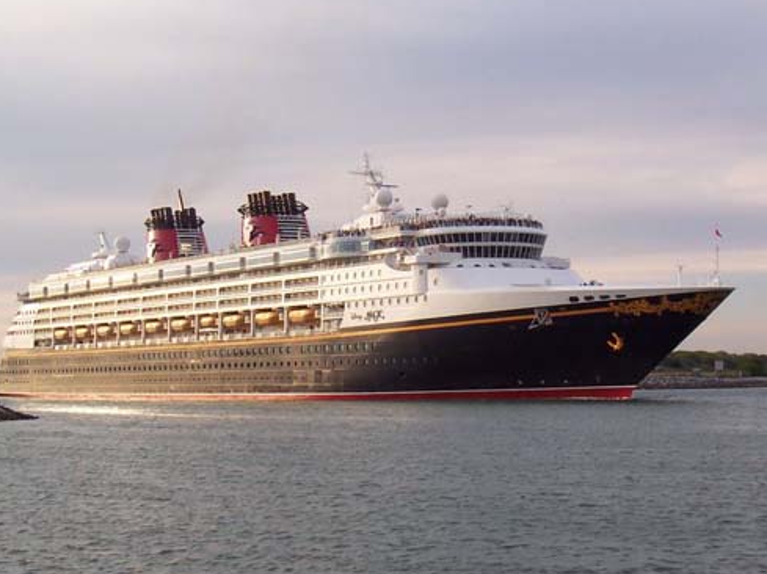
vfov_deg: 21.0
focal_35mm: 70
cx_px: 387
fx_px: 1550
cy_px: 284
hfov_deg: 27.8
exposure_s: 1/180
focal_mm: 8.6
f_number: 6.7
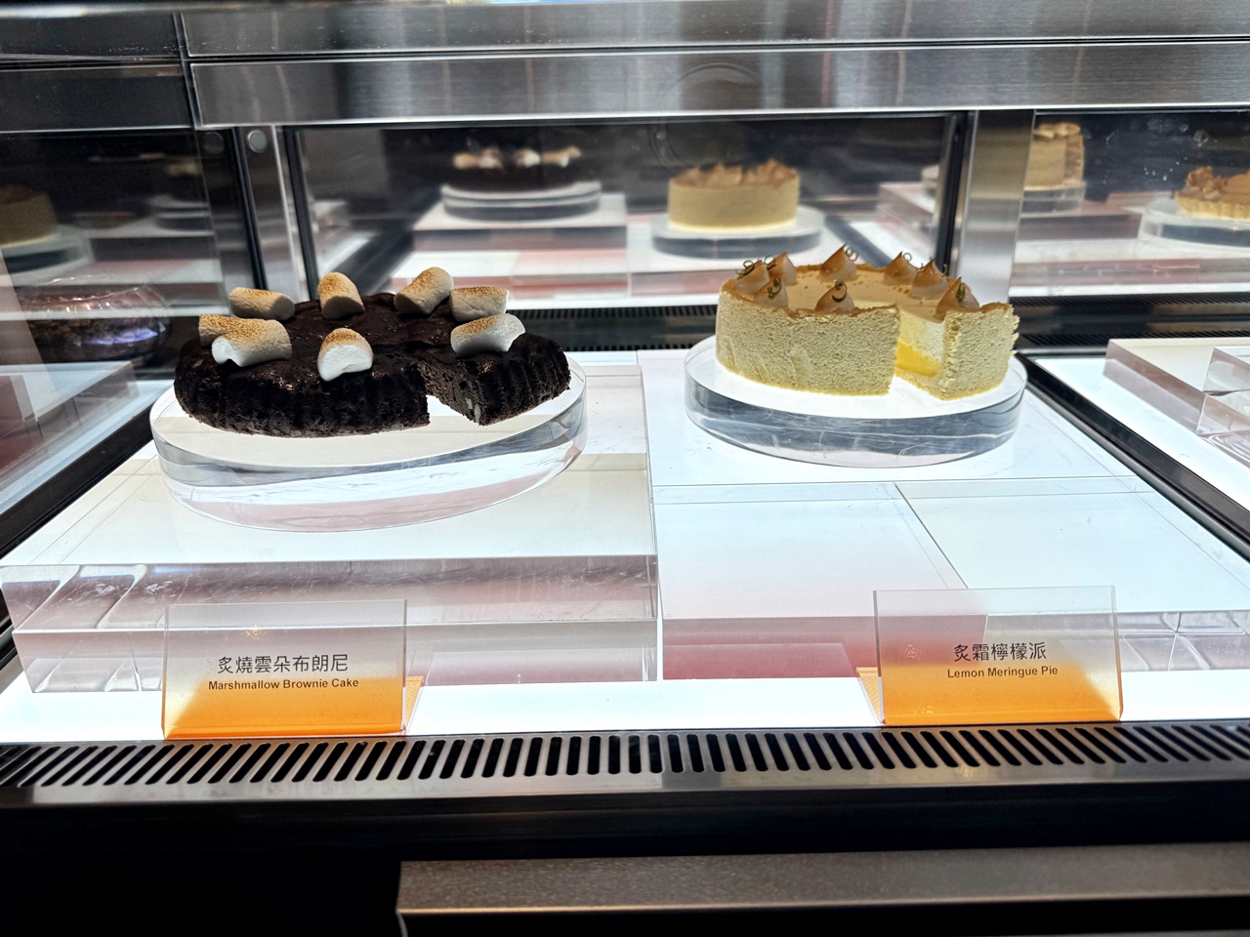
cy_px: 468
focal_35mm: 24
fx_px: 867
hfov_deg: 71.6
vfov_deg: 56.8
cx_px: 625
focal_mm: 6.76
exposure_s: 1/407
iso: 80
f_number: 1.78
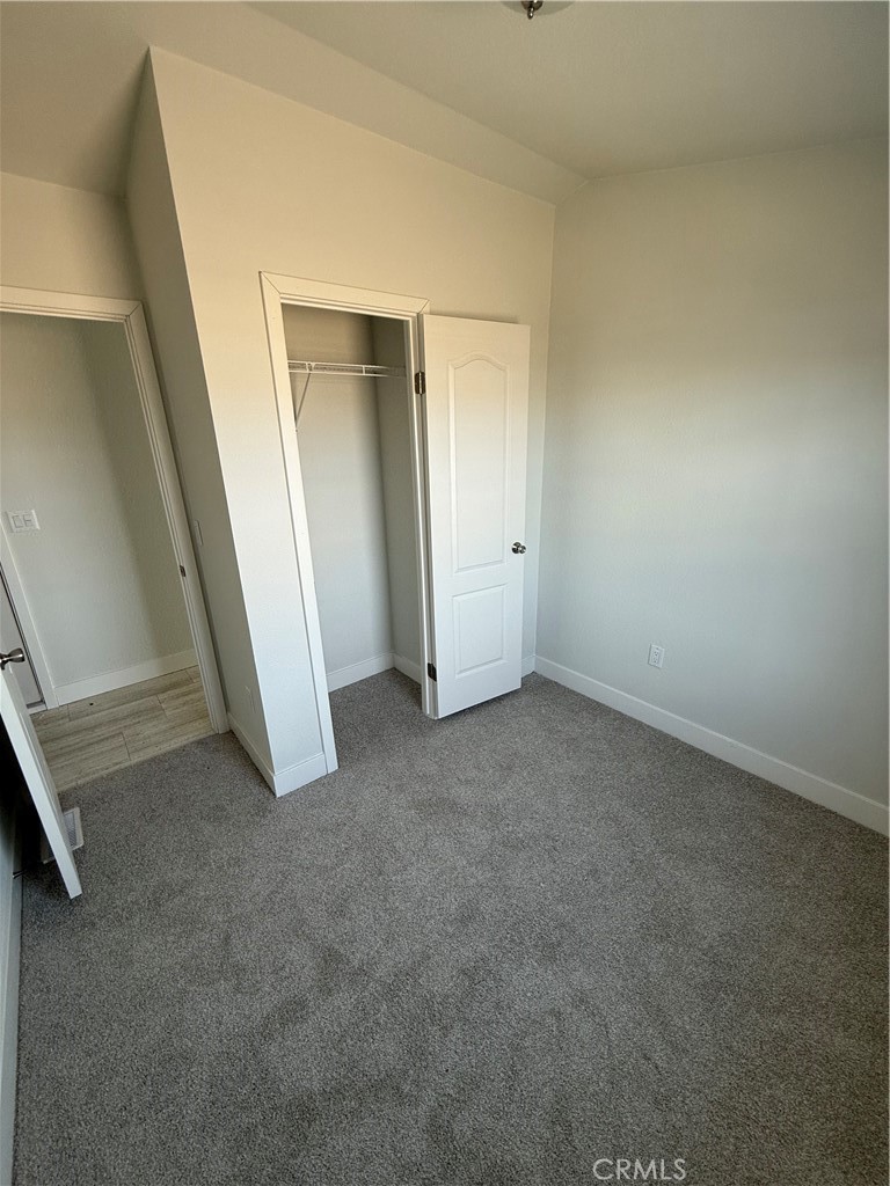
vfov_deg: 102.1
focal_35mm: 14
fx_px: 480
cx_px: 445
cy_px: 593
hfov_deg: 85.7
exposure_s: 1/99
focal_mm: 2.22
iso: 80
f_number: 2.2
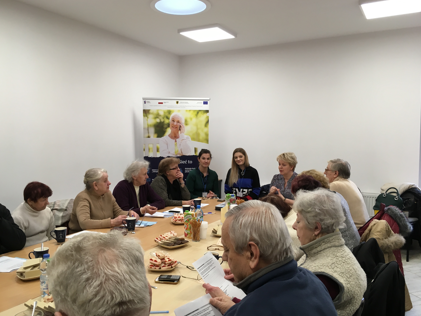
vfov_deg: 46.8
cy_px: 159
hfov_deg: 60.0
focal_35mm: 30
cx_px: 206
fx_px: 365
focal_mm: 4.15
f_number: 2.2
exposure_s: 1/33
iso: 32
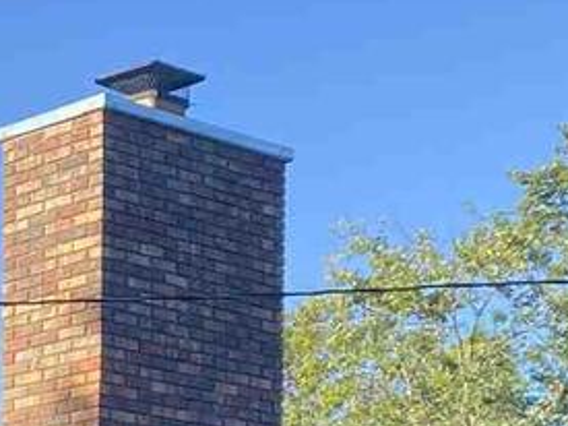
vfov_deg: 10.1
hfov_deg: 13.5
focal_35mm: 136
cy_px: 842
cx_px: -333
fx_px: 2231
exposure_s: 1/620
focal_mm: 4.25
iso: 32
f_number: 1.8
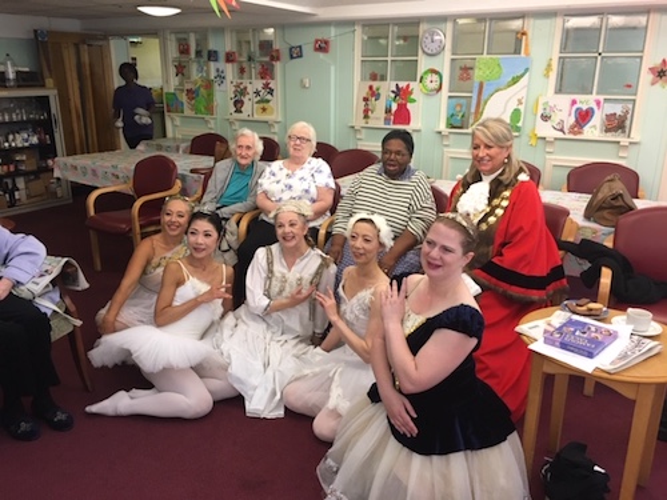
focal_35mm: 29
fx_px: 559
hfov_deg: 61.7
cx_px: 334
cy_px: 250
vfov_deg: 48.2
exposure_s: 1/33
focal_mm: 4.15
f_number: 2.2
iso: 125
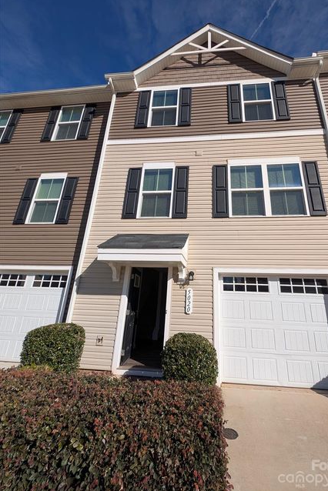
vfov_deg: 108.3
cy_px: 239
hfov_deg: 84.7
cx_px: 192
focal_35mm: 13
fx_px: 177
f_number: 1.95
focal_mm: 2.23
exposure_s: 1/2625
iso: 38
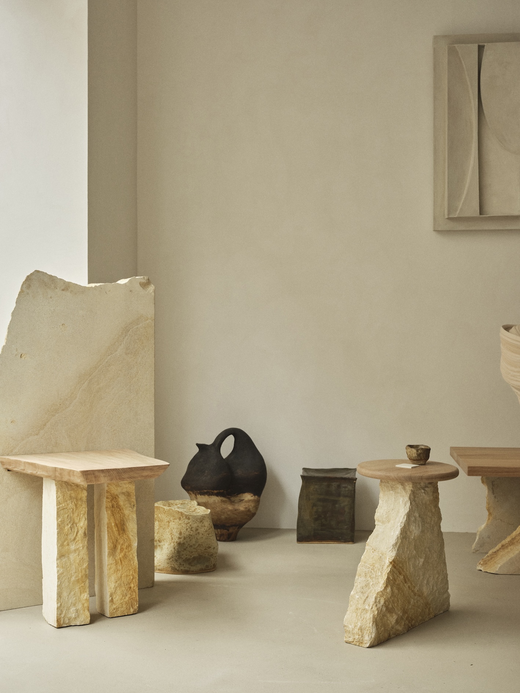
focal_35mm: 47
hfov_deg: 30.9
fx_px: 942
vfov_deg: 40.4
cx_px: 260
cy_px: 346
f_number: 11
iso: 1000
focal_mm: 59.6
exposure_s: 1/25
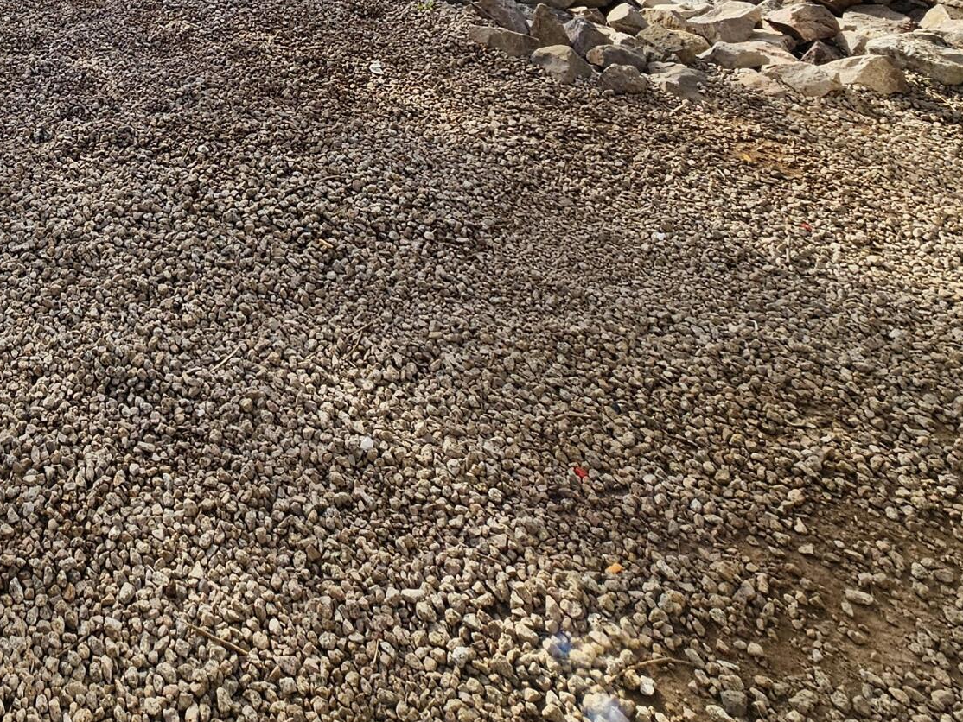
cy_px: -203
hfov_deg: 44.7
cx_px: 0
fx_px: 974
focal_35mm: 35
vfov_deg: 31.8
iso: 50
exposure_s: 1/1372
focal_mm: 2.2
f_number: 2.2
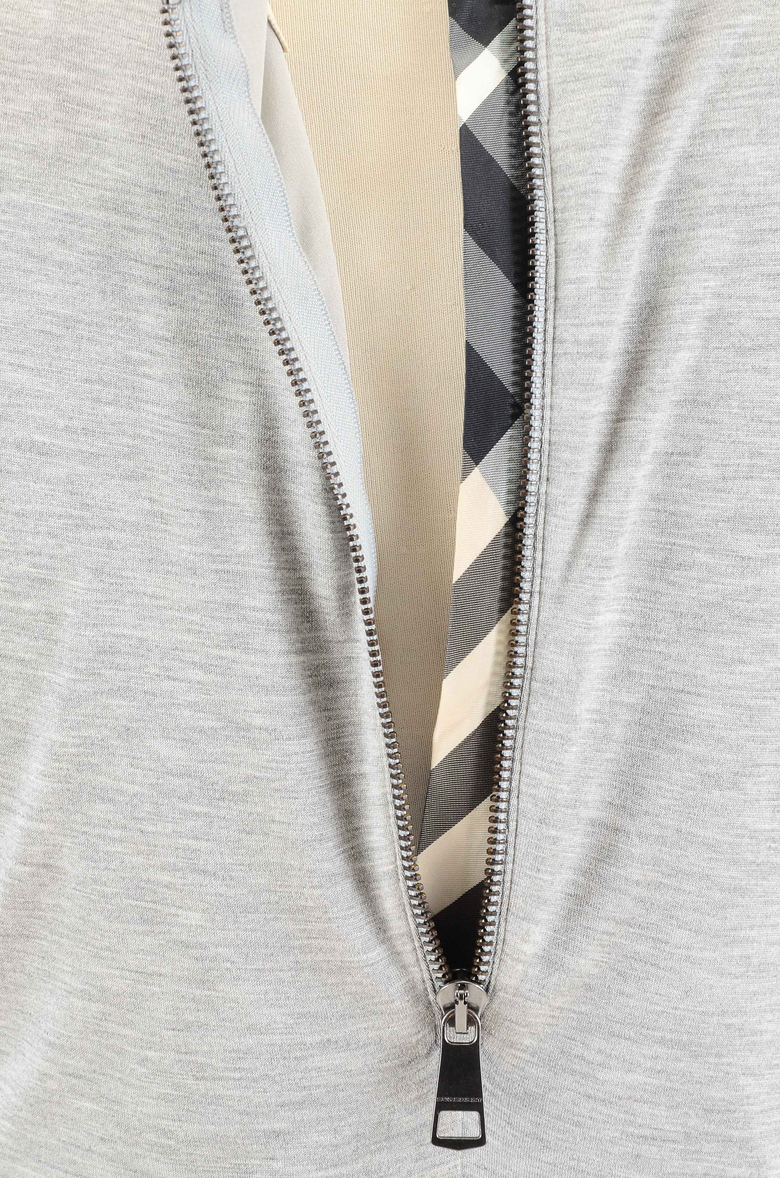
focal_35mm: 170
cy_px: 531
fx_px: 5550
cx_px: 441
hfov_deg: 8.0
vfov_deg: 12.1
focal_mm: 98
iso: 400
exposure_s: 1/60
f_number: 10
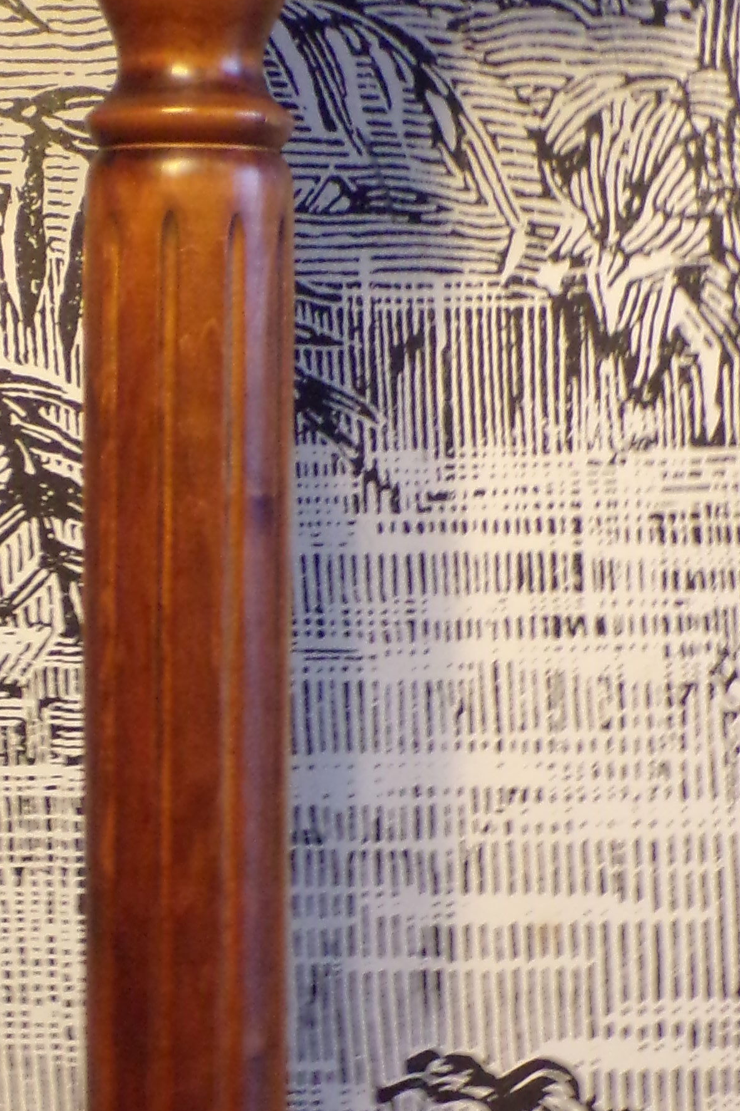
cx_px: 217
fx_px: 3083
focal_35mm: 100
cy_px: 667
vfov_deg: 20.4
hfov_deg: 13.7
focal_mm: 6.6
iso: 400
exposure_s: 1/9
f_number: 3.3
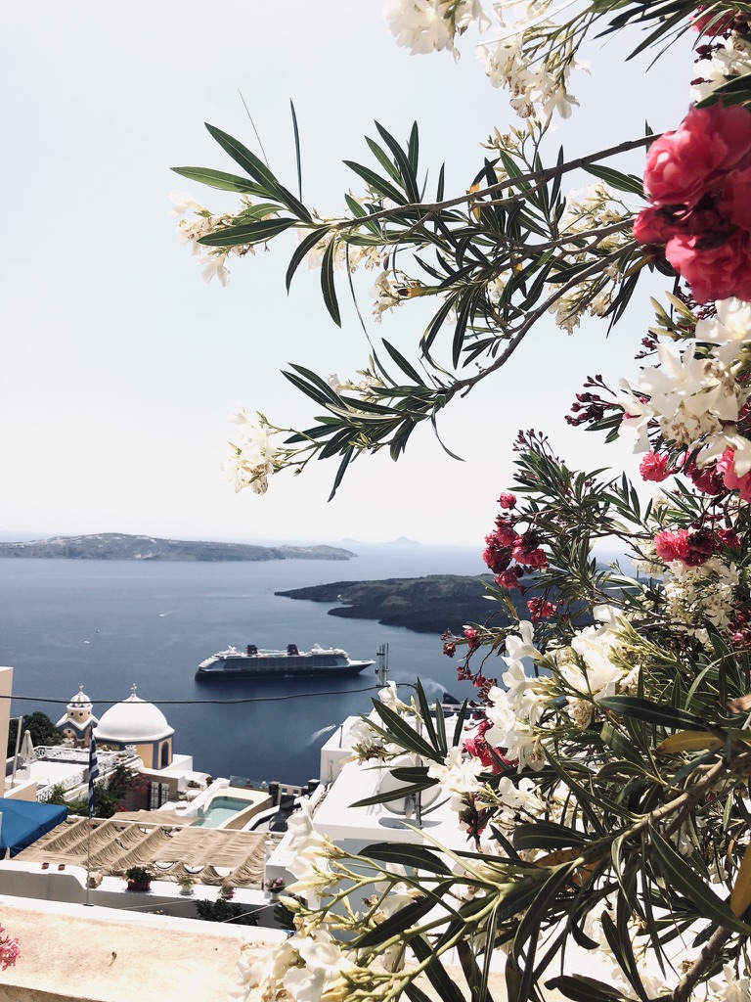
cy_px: 501
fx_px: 810
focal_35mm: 28
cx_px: 376
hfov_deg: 49.7
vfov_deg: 63.4
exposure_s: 1/4000
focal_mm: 3.99
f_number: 1.8
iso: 20
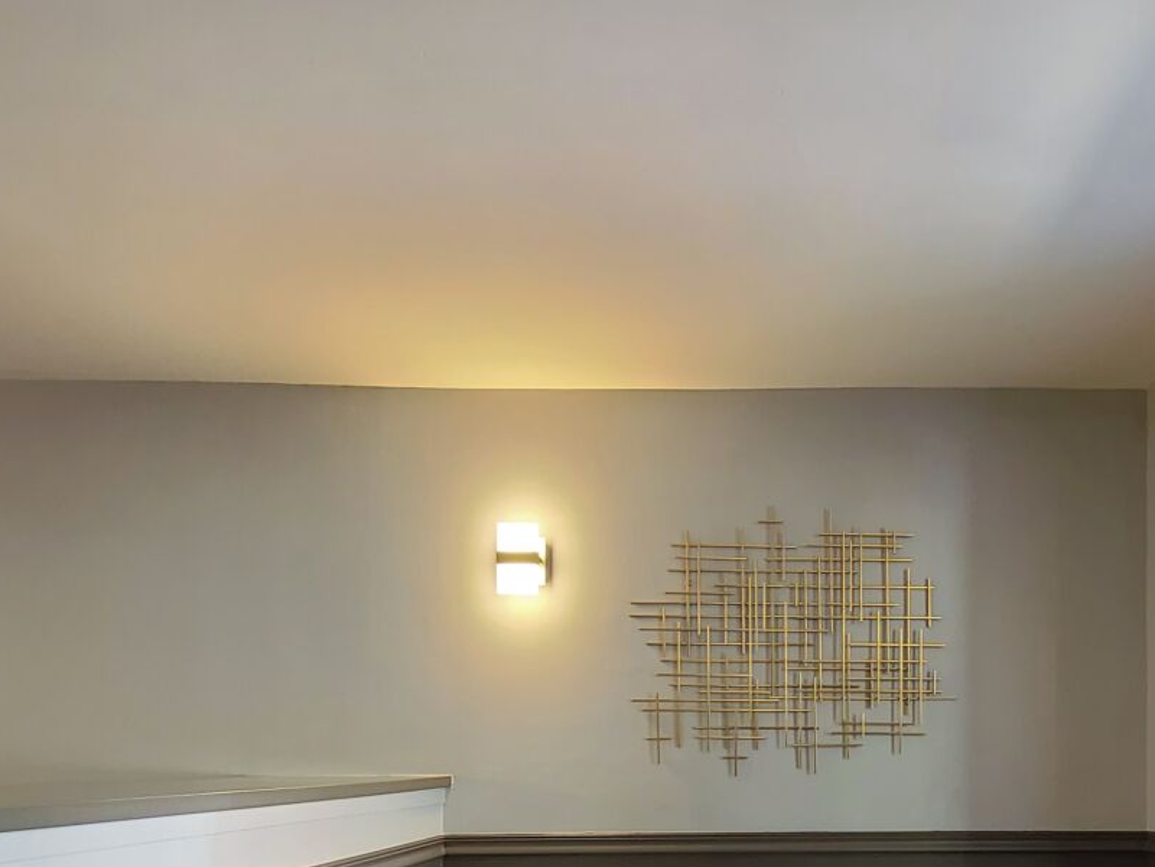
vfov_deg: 47.9
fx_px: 868
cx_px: 770
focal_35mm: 26
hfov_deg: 65.5
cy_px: 773
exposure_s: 1/59
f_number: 2.2
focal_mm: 2.2
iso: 320
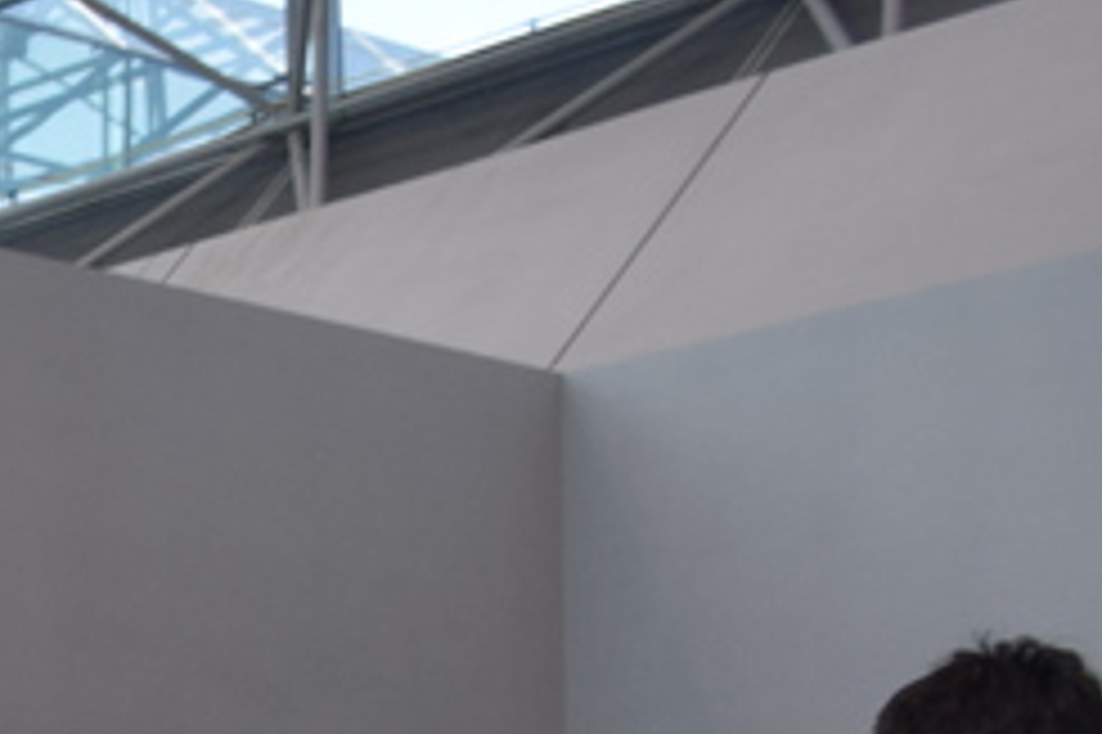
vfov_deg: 11.2
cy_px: 1353
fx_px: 3457
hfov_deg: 14.9
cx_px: -1098
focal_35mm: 113
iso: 400
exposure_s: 1/125
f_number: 5.6
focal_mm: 18
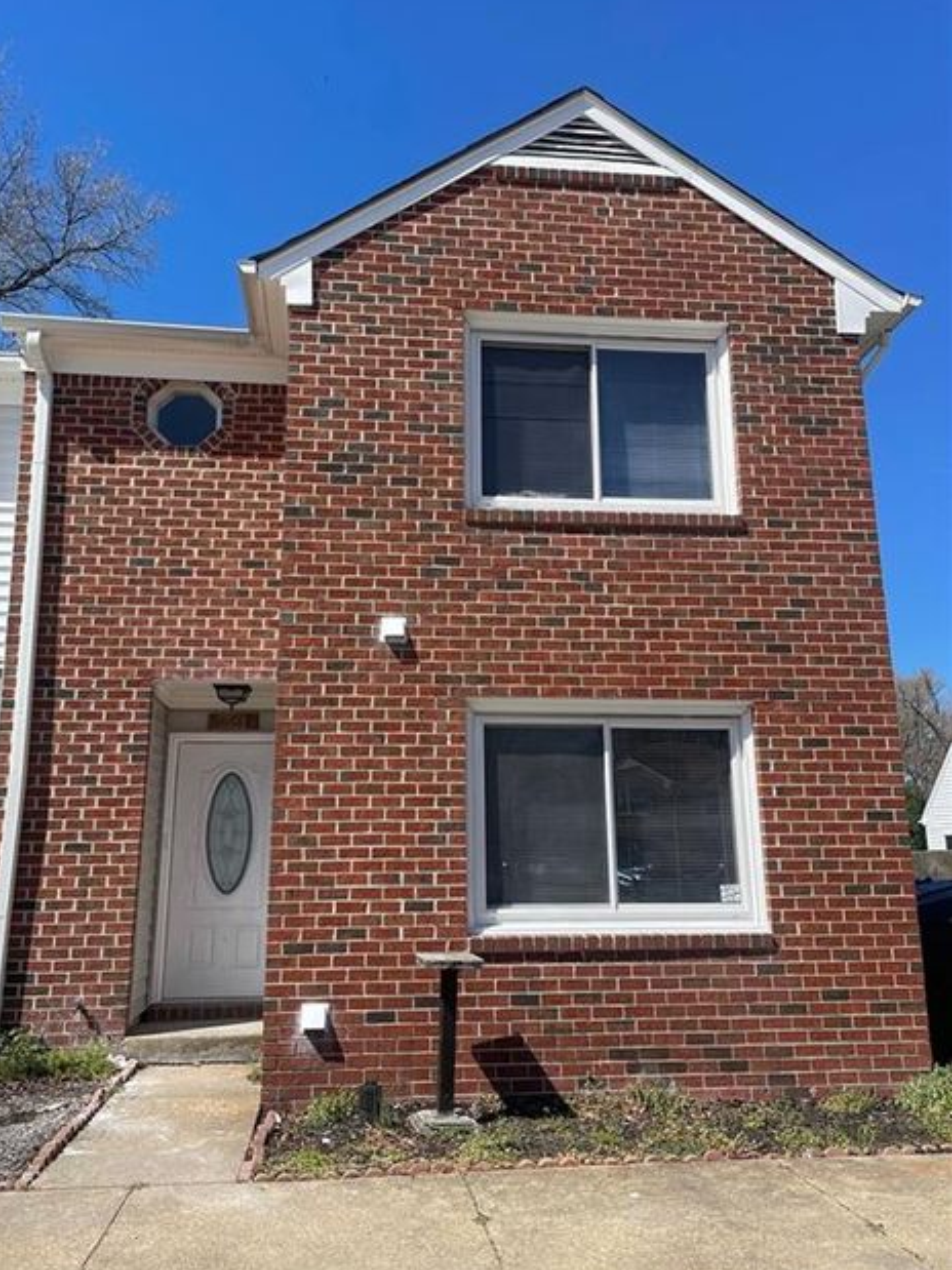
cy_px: 629
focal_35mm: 28
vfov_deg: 63.5
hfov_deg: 49.7
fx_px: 1027
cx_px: 441
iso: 32
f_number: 1.6
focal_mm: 4.2
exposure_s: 1/3125
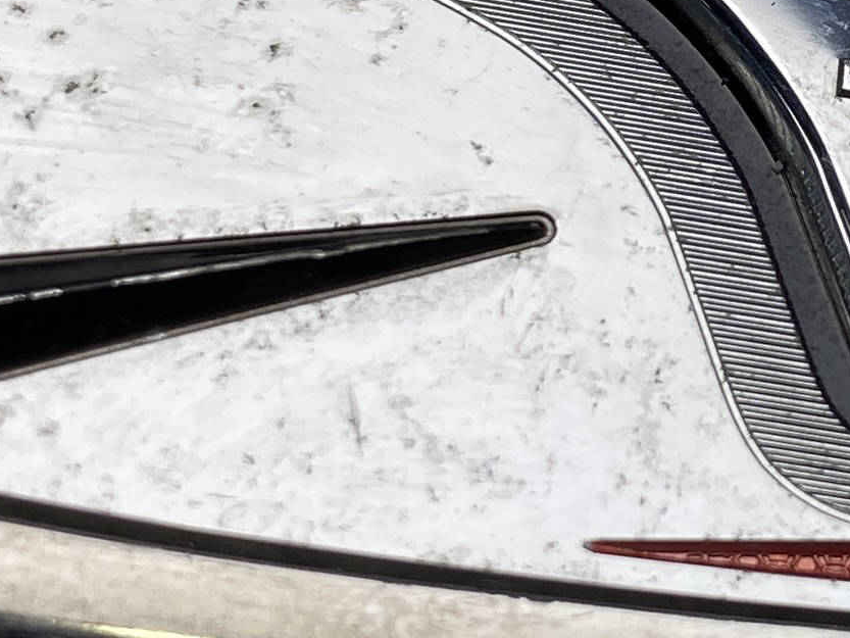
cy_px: 238
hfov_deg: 16.0
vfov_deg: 12.2
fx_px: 2972
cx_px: 804
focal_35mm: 121
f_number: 1.8
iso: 32
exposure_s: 1/377
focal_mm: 4.25
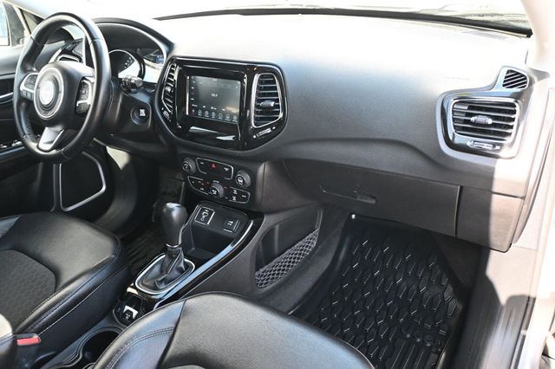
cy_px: 184
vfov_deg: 44.6
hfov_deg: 63.2
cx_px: 278
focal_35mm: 29
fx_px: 451
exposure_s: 1/125
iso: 1250
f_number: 3.8
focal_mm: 19.5
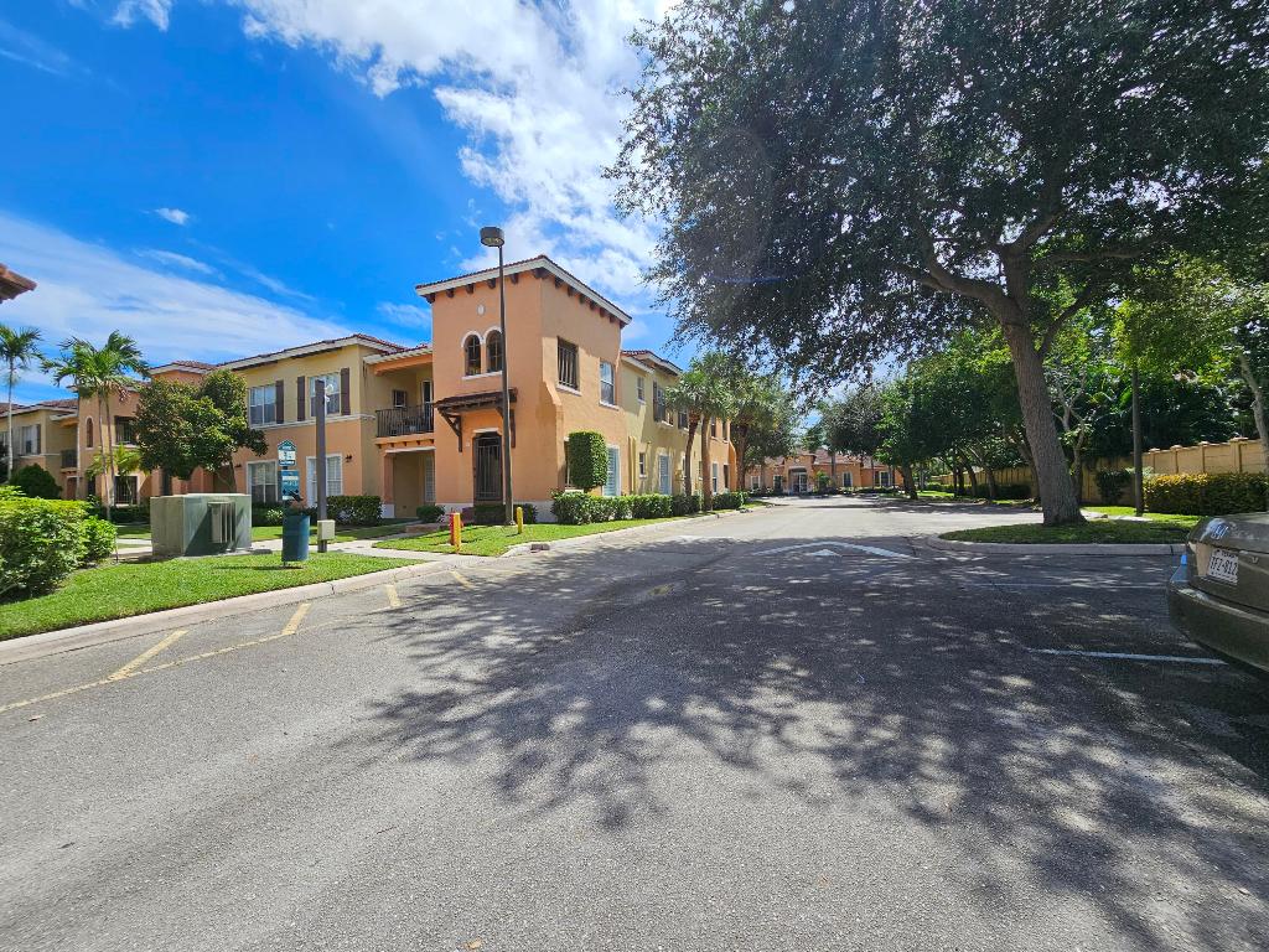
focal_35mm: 13
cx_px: 634
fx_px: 477
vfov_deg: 89.9
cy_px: 476
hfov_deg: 106.2
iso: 50
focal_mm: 2.2
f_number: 2.2
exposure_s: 1/2593
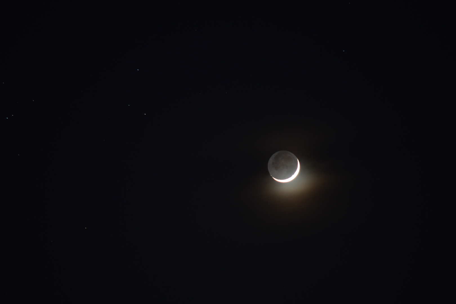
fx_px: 3420
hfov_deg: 7.6
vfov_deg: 5.1
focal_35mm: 270
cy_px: 152
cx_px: 228
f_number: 5.6
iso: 560
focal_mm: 180
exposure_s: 2.5
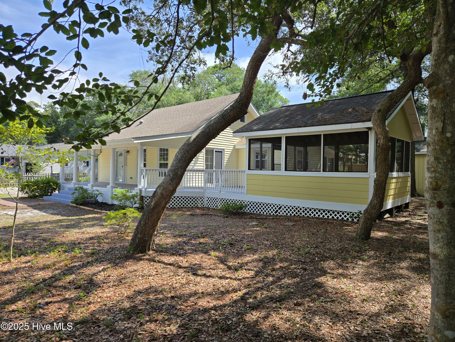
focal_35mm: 23
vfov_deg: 58.9
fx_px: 302
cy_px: 171
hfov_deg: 73.9
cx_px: 228
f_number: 1.8
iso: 64
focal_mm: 5.4
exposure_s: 1/2921
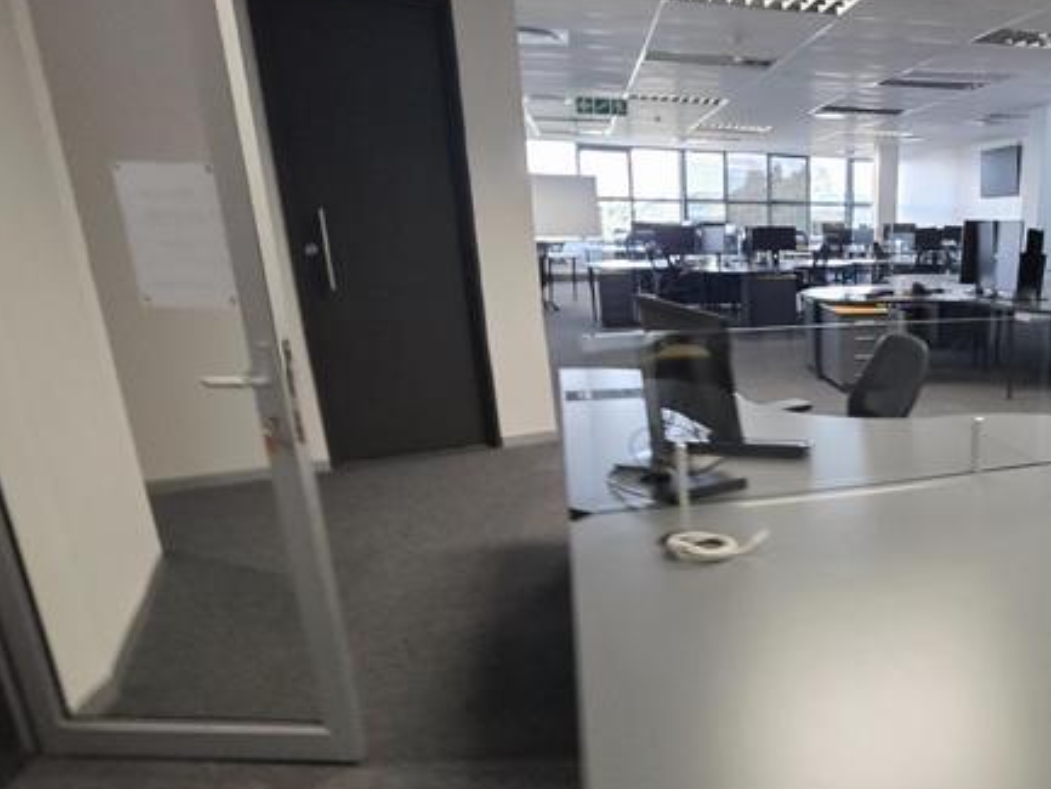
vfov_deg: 56.8
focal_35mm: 24
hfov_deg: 65.4
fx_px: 729
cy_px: 427
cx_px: 835
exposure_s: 1/50
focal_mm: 2.2
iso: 250
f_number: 1.9
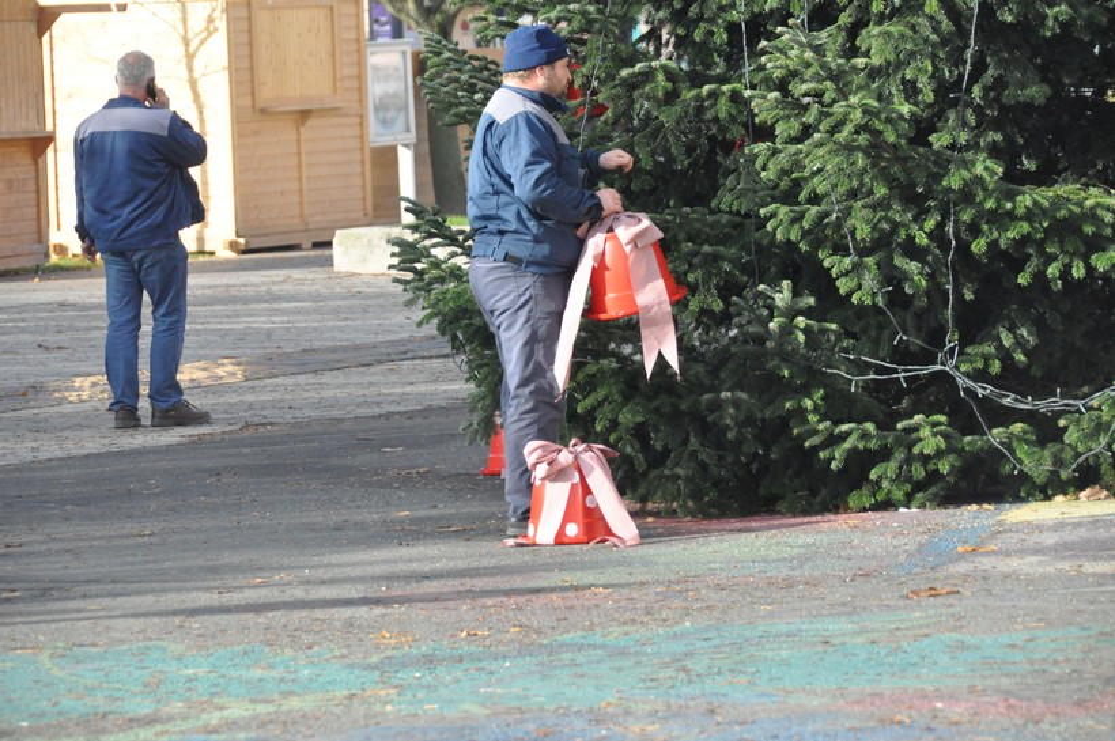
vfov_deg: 6.8
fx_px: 6266
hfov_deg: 10.2
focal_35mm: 202
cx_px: 558
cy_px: 370
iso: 3200
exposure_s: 1/3200
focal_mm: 135
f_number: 7.1
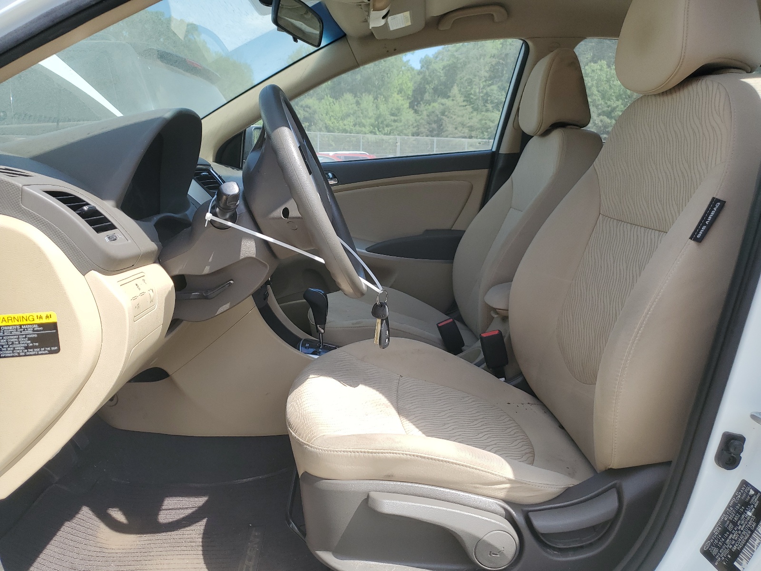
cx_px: 380
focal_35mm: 26
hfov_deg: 67.3
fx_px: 572
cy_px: 286
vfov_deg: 53.1
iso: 50
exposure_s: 1/1429
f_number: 1.5
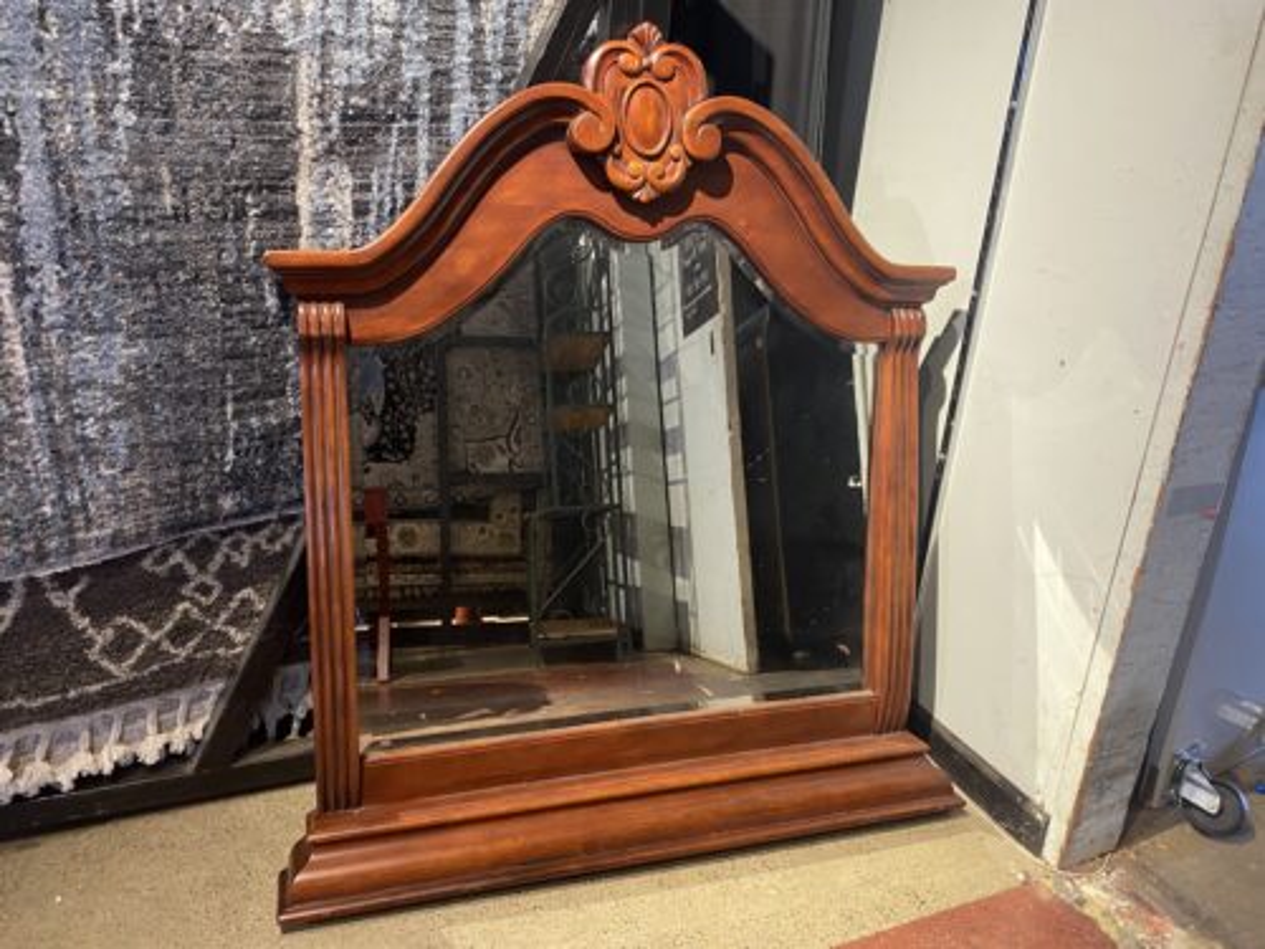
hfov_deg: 67.3
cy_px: 474
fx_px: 950
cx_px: 632
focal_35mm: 26
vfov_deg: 53.1
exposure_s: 1/60
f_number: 1.8
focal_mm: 4.25
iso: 250
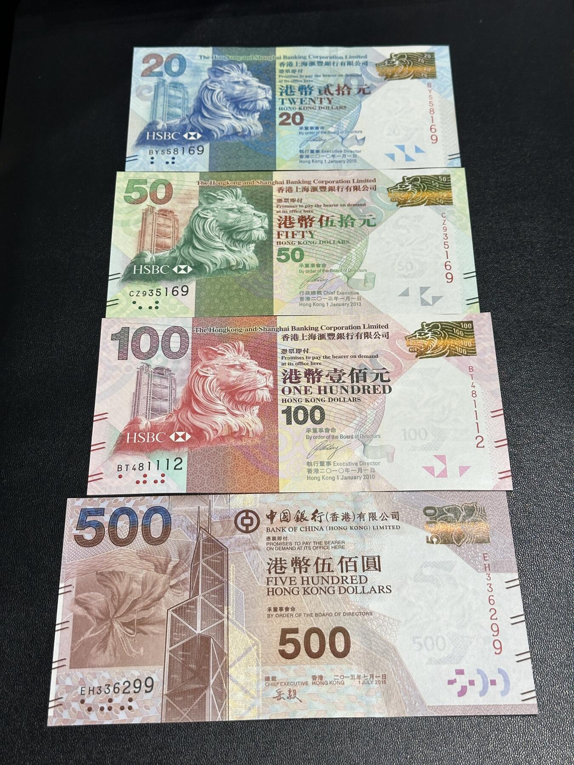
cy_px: 382
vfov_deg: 39.7
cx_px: 287
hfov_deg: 30.3
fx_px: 1061
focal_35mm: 48
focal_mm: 6.86
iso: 80
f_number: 1.78
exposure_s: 1/50
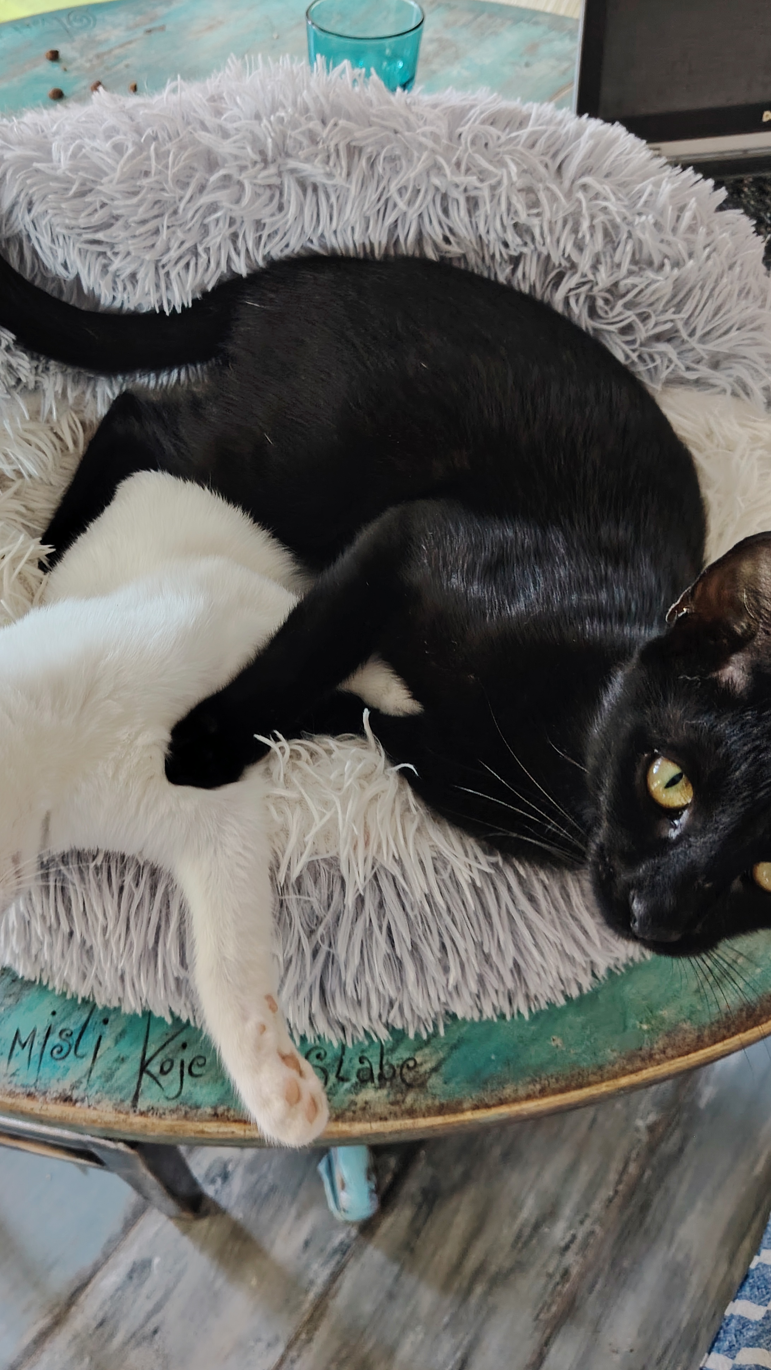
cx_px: 298
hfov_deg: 42.6
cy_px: 684
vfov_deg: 69.9
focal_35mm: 27
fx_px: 981
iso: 1241
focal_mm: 5.25
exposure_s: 1/20
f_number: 1.75
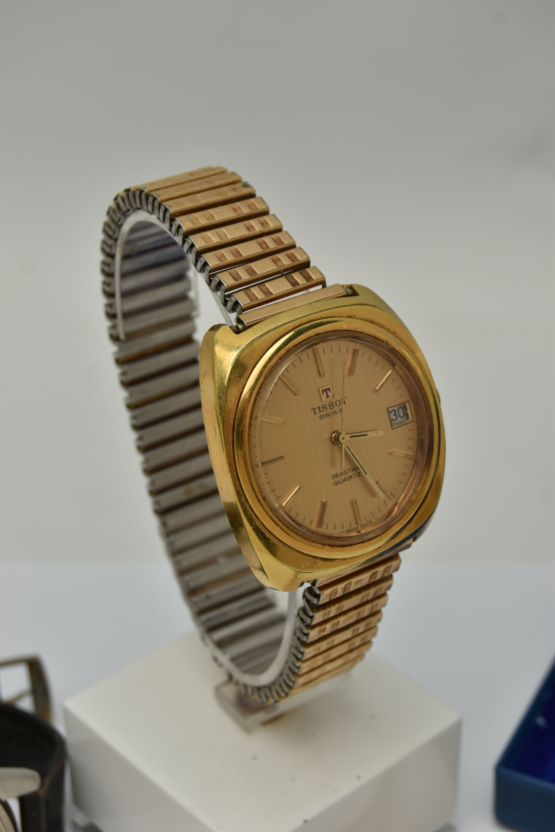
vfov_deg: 24.6
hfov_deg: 16.6
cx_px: 278
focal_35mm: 82
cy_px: 416
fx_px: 1908
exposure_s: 1/125
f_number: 8
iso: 100
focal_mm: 55
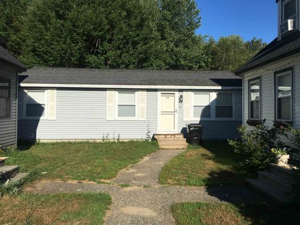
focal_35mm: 29
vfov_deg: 48.2
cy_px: 112
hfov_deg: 61.7
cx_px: 150
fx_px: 251
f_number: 2.2
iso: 25
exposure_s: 1/2747
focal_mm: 4.15
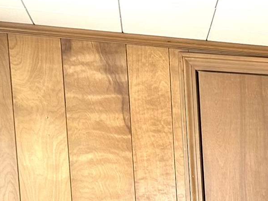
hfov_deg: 14.1
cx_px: 485
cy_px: 441
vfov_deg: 10.6
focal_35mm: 124
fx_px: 960
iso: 125
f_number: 1.78
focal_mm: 6.86
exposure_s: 1/121
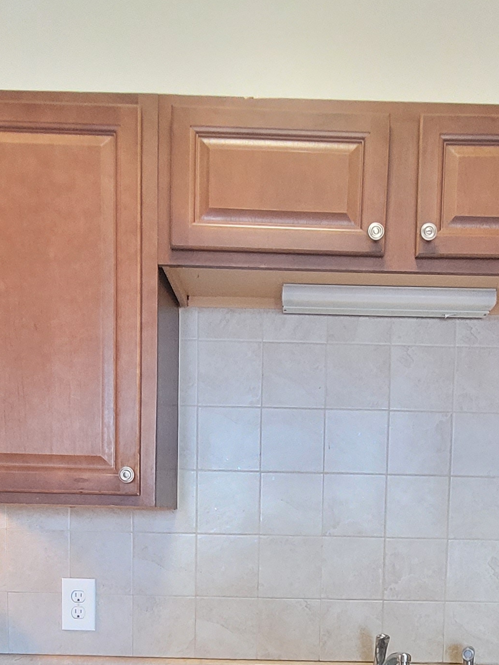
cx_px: 278
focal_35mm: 38
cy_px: 600
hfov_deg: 37.7
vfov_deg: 44.5
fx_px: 730
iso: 320
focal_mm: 1.74
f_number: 2.2
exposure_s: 1/40
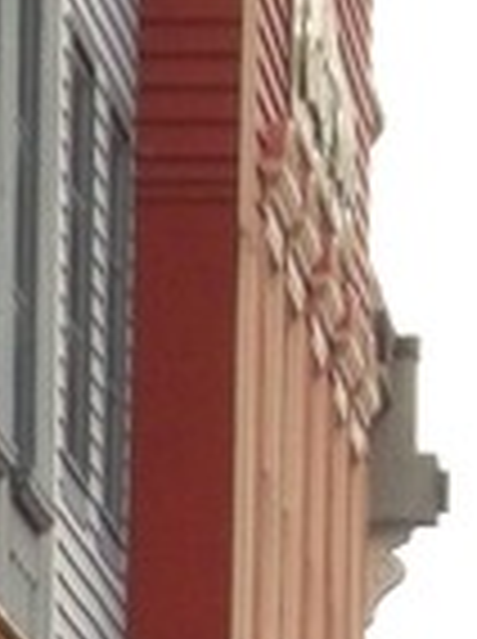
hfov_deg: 2.9
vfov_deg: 3.9
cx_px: -86
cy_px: 1359
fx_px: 9270
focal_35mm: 503
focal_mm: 19
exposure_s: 1/80
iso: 400
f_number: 4.8
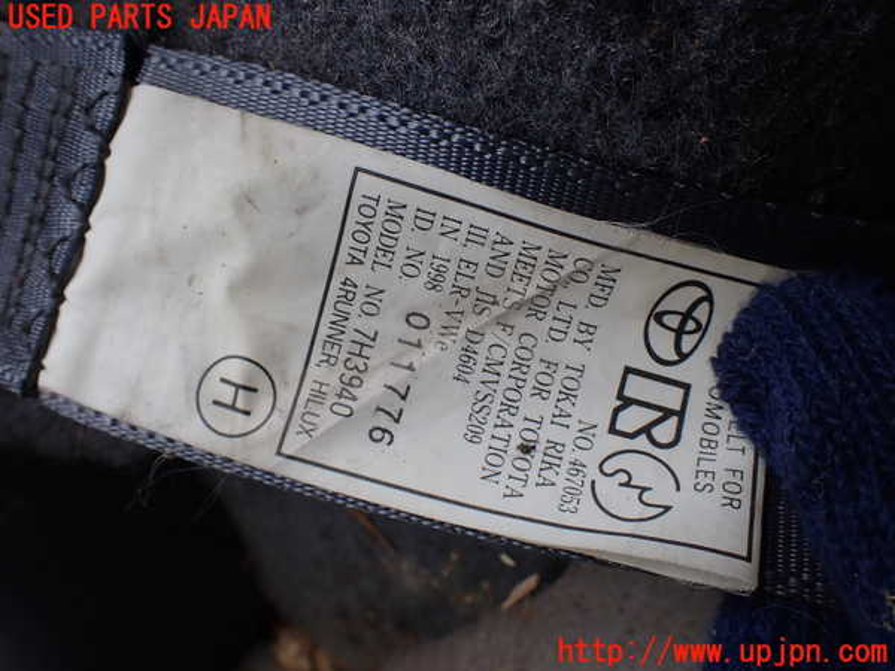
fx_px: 776
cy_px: 336
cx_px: 448
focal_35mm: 30
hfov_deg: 60.0
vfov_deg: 46.8
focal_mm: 5.4
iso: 100
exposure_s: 1/160
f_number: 3.2
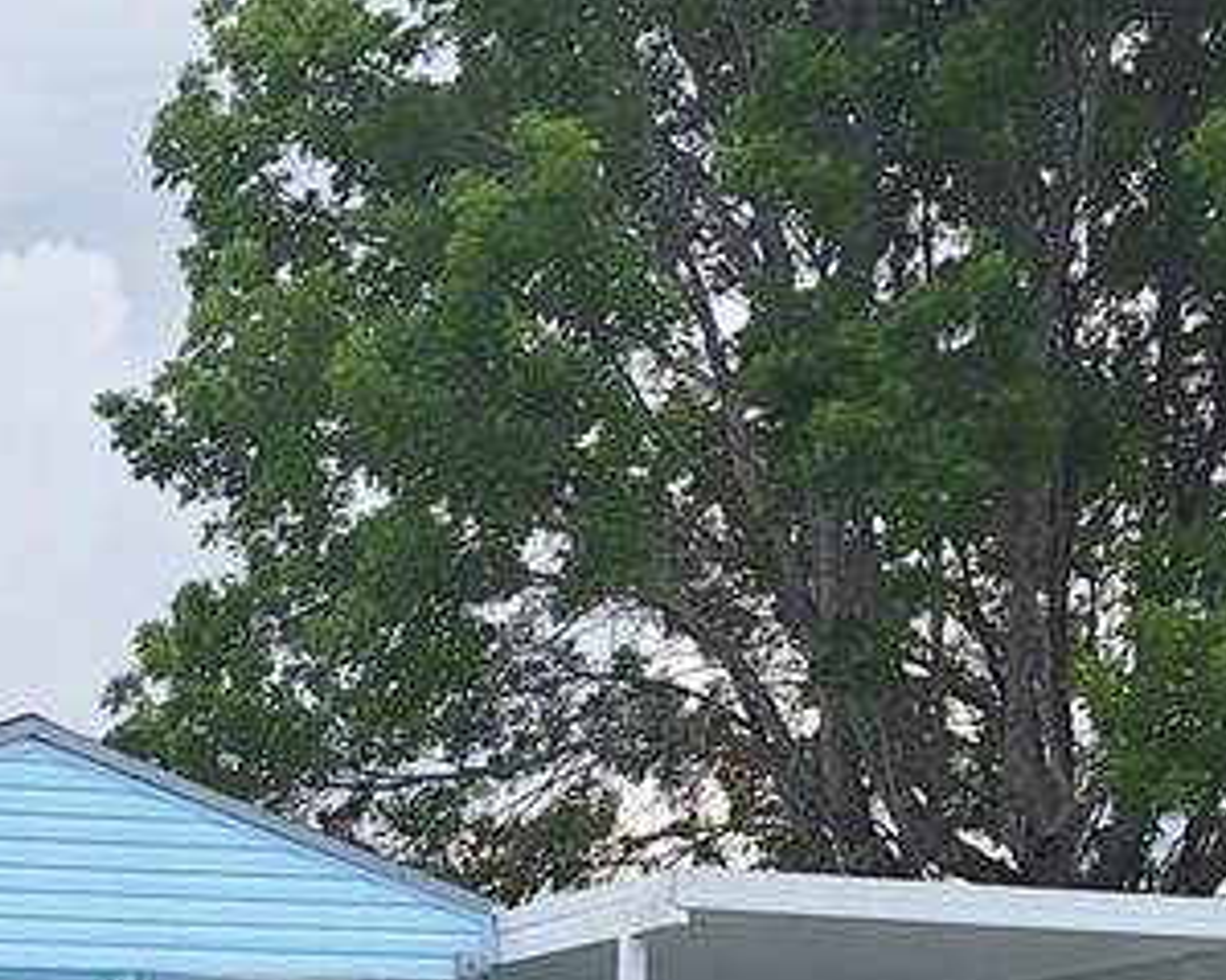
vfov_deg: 14.6
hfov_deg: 19.3
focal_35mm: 96
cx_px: -41
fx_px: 3482
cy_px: 1603
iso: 40
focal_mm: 5.54
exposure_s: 1/615
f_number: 1.8
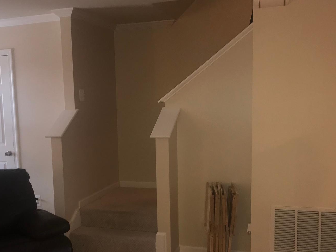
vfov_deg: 32.6
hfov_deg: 42.6
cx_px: 126
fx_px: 427
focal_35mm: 44
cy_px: 165
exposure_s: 1/30
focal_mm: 3.99
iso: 50
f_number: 1.8
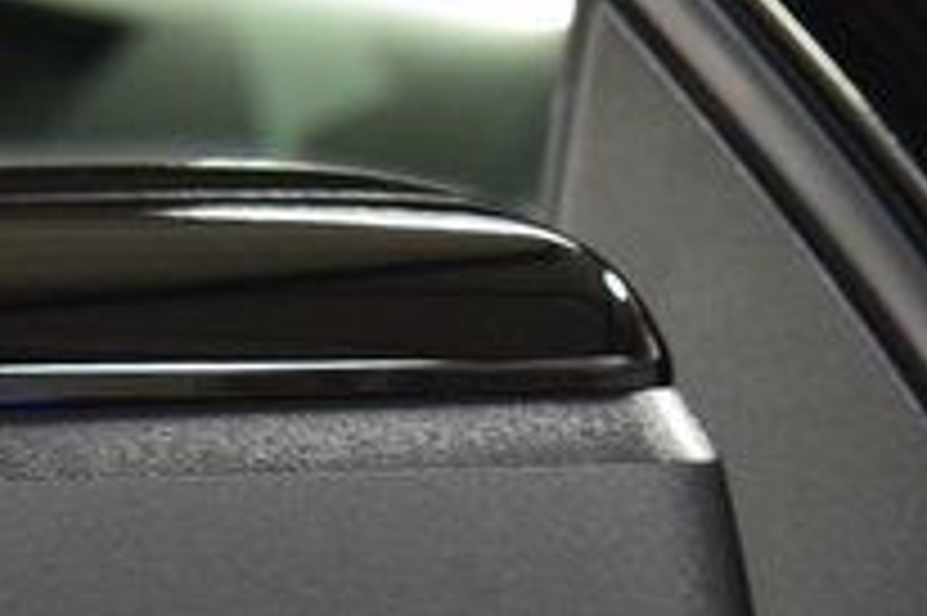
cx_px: 27
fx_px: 5763
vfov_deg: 6.1
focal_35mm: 224
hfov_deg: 9.1
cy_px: 798
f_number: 5
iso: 1600
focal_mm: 48
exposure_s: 1/60
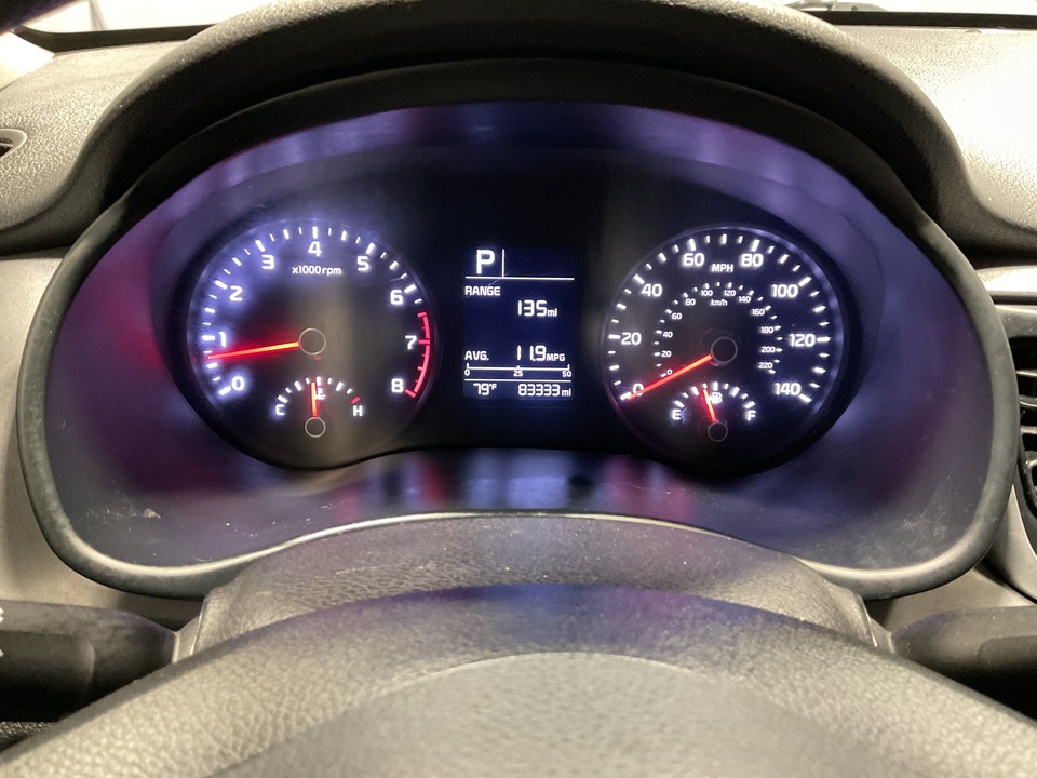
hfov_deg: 61.7
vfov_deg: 48.2
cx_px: 518
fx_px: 869
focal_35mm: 29
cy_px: 389
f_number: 1.8
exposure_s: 1/25
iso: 400
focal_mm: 3
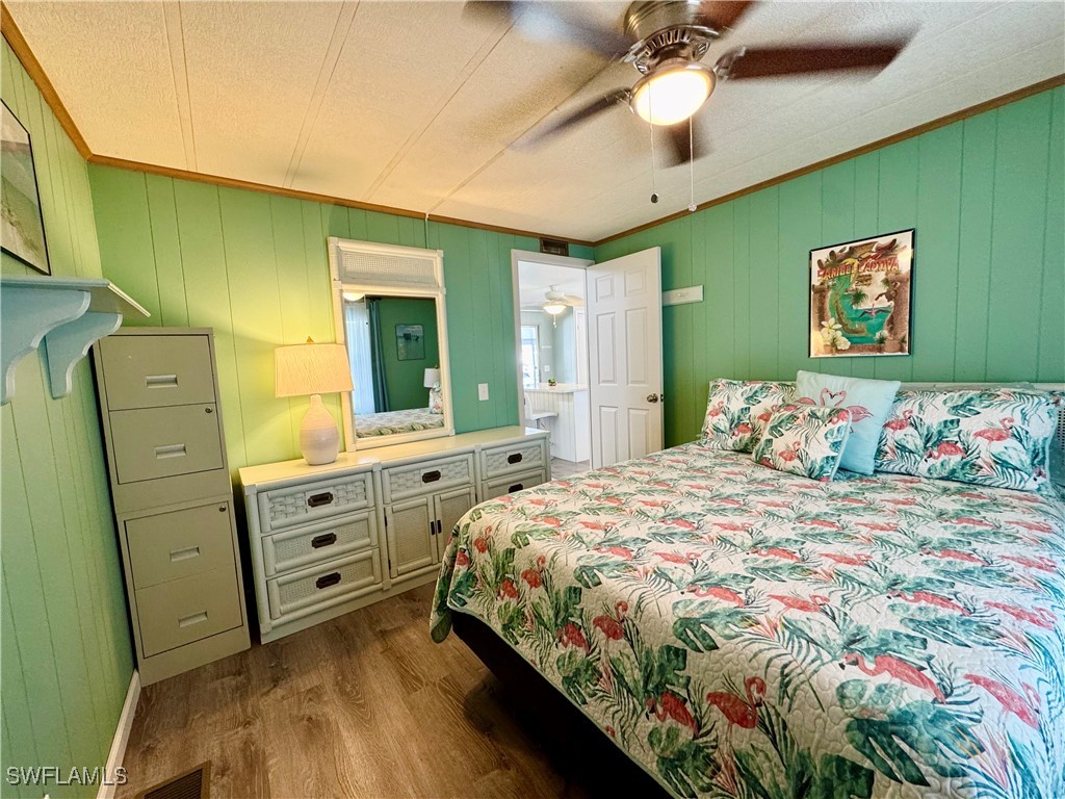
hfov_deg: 102.1
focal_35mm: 14
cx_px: 532
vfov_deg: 85.7
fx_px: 431
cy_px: 400
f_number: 2.2
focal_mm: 2.22
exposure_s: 1/60
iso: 200
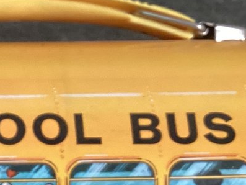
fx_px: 839
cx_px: 2
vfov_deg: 12.0
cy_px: 270
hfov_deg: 16.4
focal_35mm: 118
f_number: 2.4
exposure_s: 1/60
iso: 250
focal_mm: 3.3
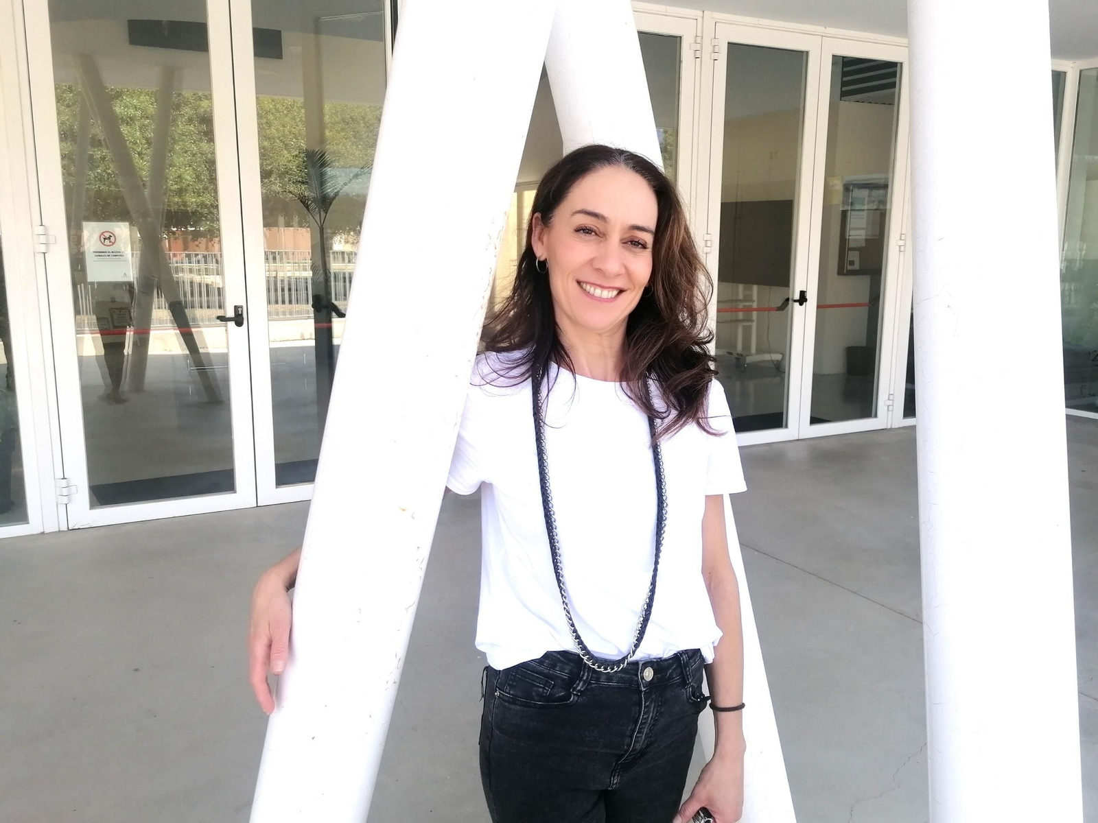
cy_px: 412
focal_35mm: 31
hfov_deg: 58.4
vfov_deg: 45.4
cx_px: 549
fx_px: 983
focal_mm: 4.75
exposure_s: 1/265
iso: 50
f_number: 1.8
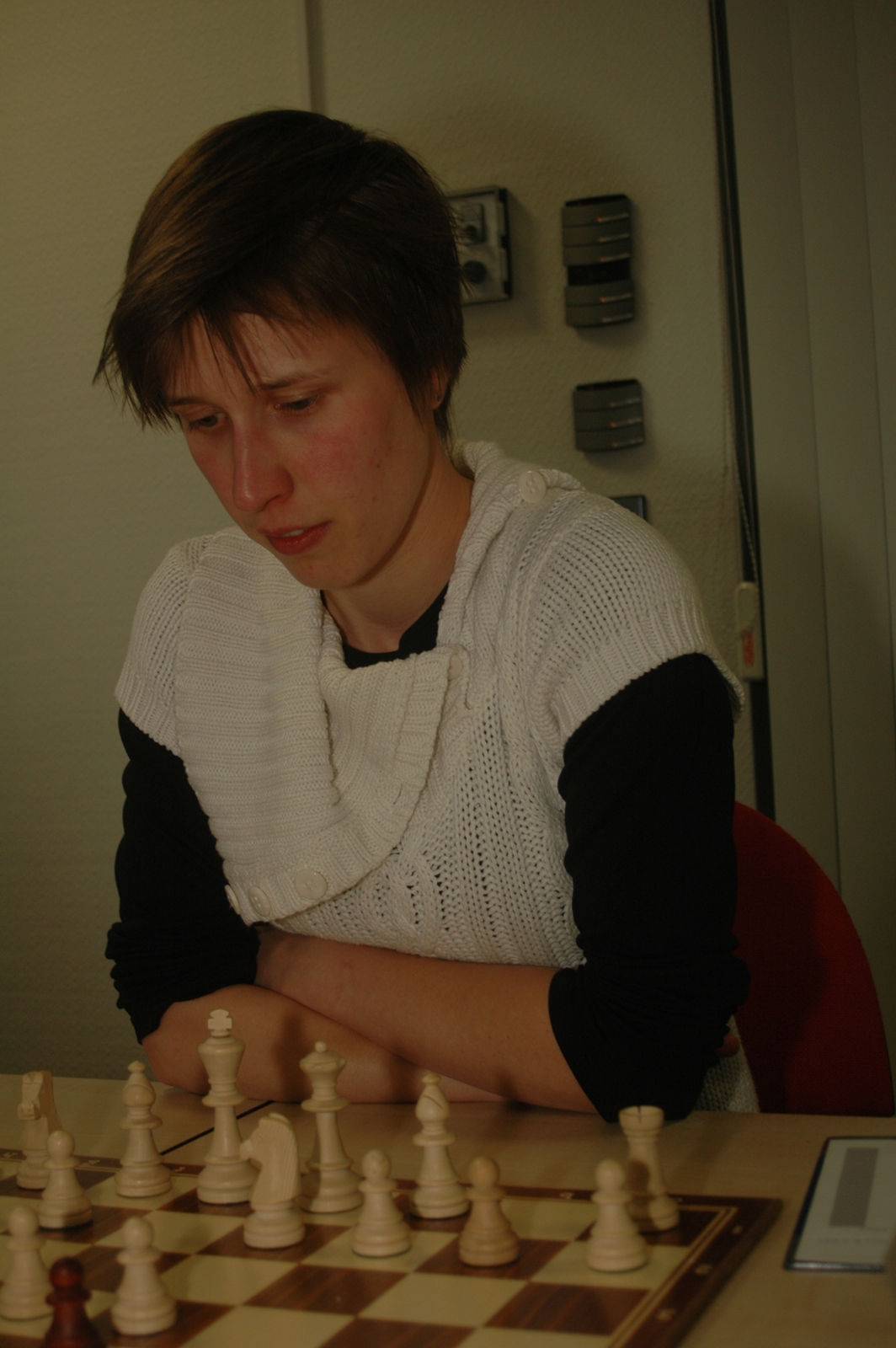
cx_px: 448
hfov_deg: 26.4
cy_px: 674
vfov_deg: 38.9
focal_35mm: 51
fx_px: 1907
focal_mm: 34
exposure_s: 1/60
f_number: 4.8
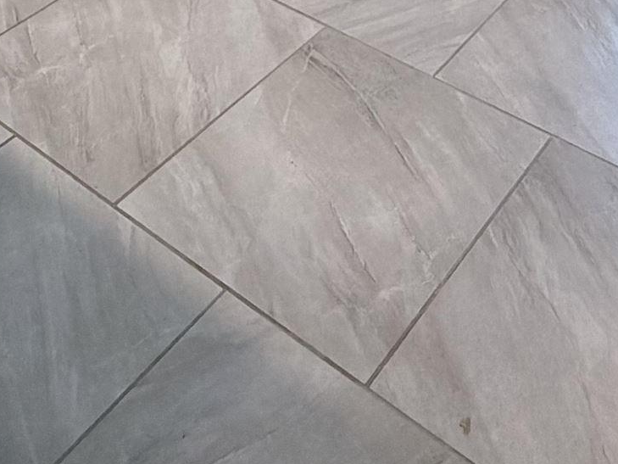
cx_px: 463
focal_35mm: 59
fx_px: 1054
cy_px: -490
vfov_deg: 17.2
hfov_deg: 32.1
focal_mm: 2.22
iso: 200
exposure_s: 1/60
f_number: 2.2
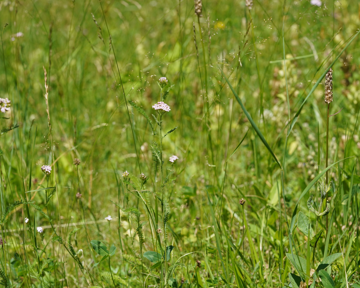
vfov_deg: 15.1
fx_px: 1087
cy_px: 145
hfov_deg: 18.8
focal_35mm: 102
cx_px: 175
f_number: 8
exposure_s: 1/320
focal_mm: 90
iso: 200
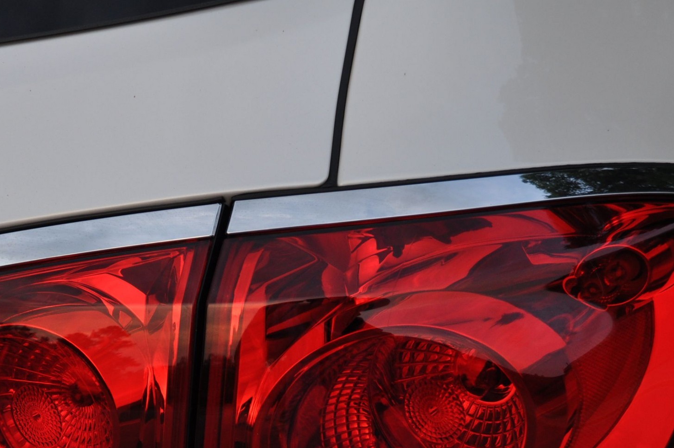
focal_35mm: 72
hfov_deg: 28.0
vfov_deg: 18.6
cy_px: 384
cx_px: 245
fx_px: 1347
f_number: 5
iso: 400
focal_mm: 28
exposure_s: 1/100
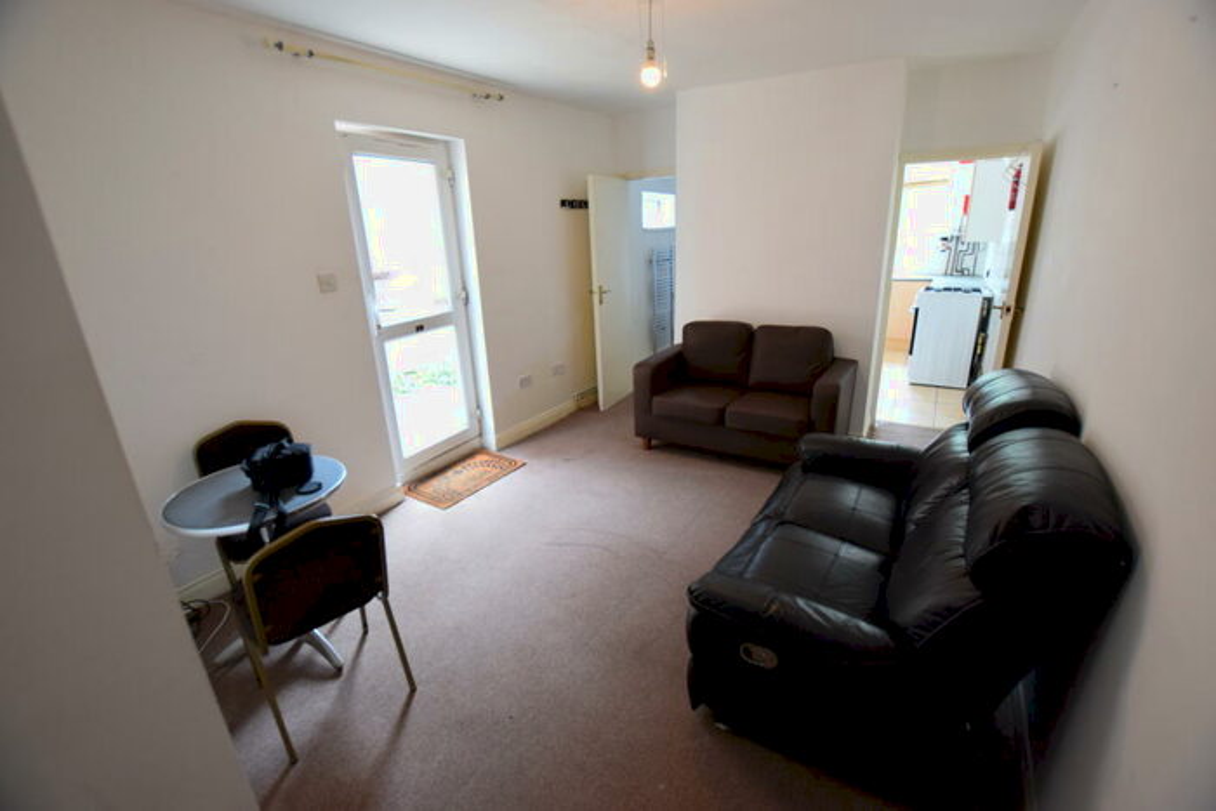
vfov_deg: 77.4
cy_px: 406
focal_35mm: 15
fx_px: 507
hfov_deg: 100.4
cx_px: 608
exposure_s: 1/60
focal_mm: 10
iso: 800
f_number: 4
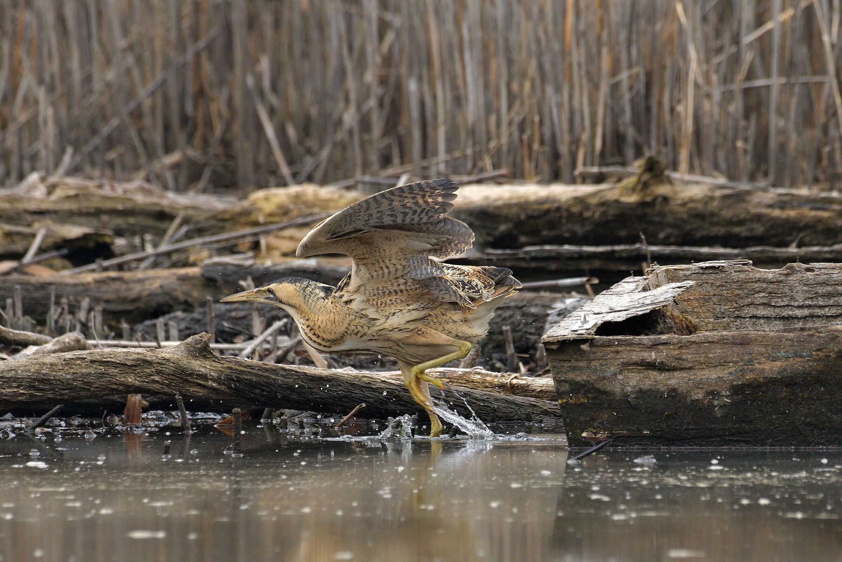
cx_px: 421
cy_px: 281
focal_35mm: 750
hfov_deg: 2.7
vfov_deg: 1.8
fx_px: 17540
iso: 640
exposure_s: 1/400
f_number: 7.1
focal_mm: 500
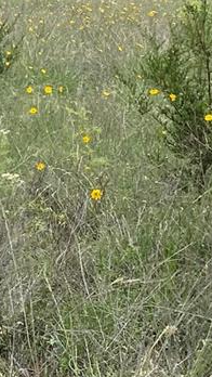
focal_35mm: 125
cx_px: -367
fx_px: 1248
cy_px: 190
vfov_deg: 17.2
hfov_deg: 8.5
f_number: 1.8
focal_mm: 4.25
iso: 32
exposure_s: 1/3984
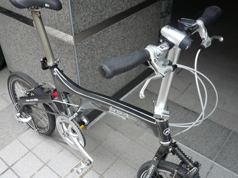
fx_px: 254
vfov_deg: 38.7
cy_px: 89
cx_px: 119
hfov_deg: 50.1
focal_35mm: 37
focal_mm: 6.1
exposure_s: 1/100
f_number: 3.1
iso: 100
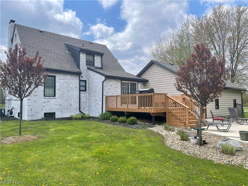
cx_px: 124
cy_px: 93
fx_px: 186
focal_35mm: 26
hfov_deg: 67.3
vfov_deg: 53.1
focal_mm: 5.1
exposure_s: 1/2786
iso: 32
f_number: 1.6
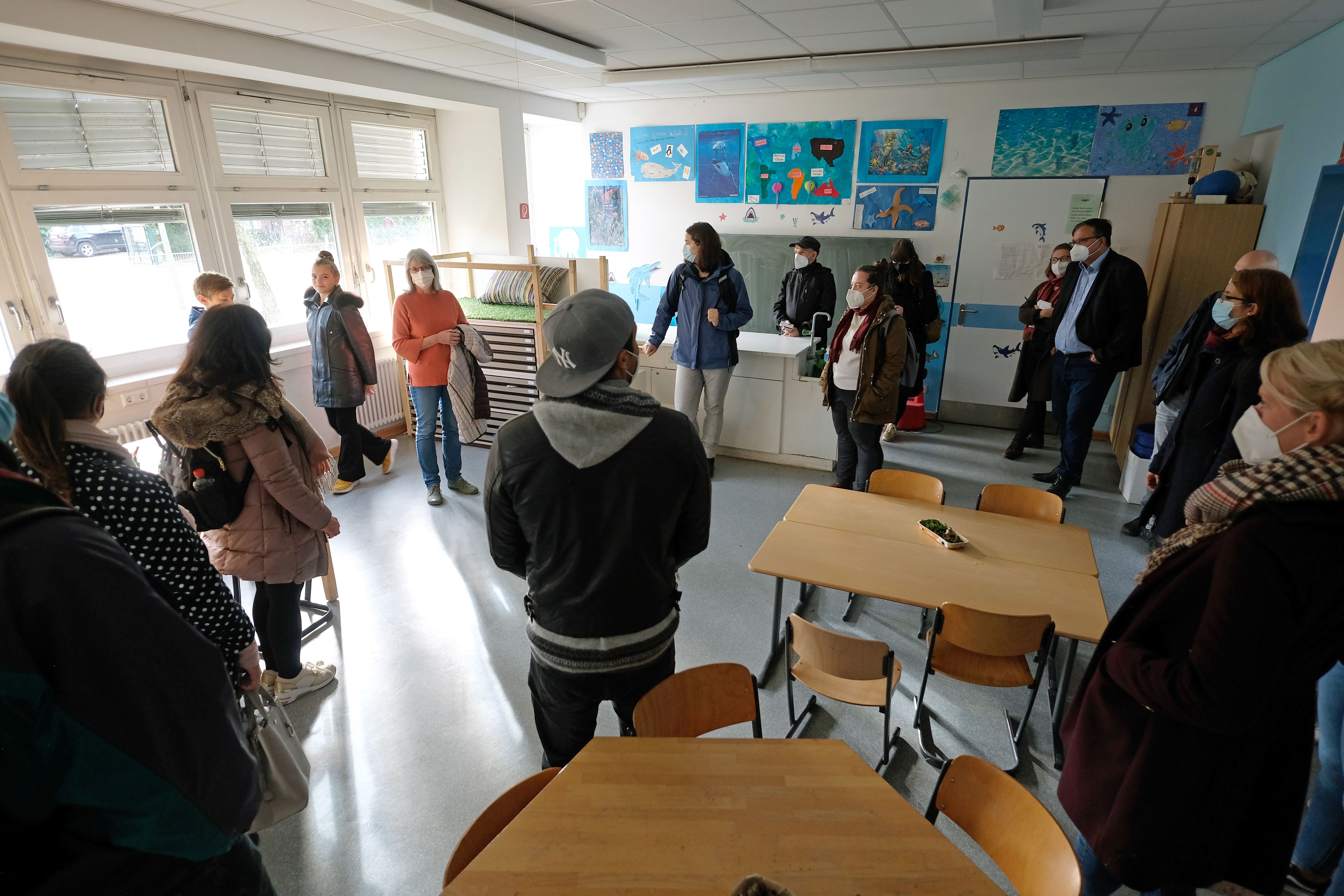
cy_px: 448
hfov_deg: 90.0
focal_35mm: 18
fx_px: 672
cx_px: 672
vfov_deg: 67.4
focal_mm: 12
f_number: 2.8
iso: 640
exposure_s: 1/60
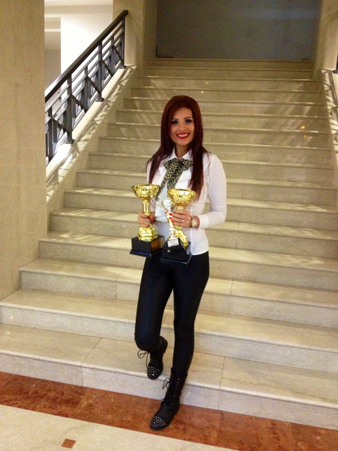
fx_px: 456
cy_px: 226
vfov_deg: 52.6
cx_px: 169
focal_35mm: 35
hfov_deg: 40.7
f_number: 2.4
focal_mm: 4.28
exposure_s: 1/15
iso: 400
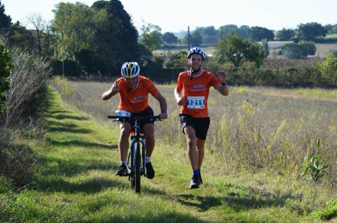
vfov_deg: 17.4
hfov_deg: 26.0
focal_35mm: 78
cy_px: 112
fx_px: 729
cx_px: 168
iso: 400
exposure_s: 1/1600
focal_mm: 52
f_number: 5.6
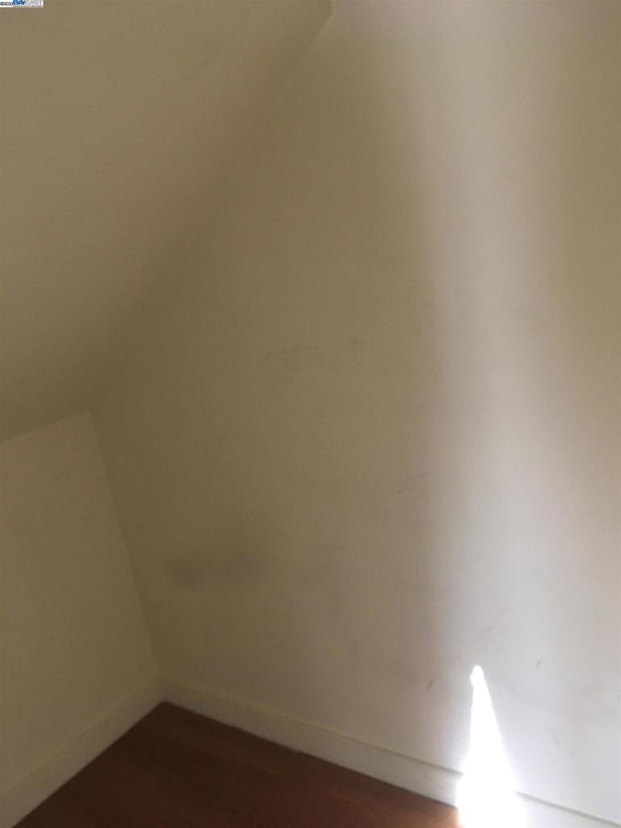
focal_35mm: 29
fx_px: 694
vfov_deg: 61.7
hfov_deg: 48.2
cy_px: 414
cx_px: 310
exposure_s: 1/30
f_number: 2.2
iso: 200
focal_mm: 4.15
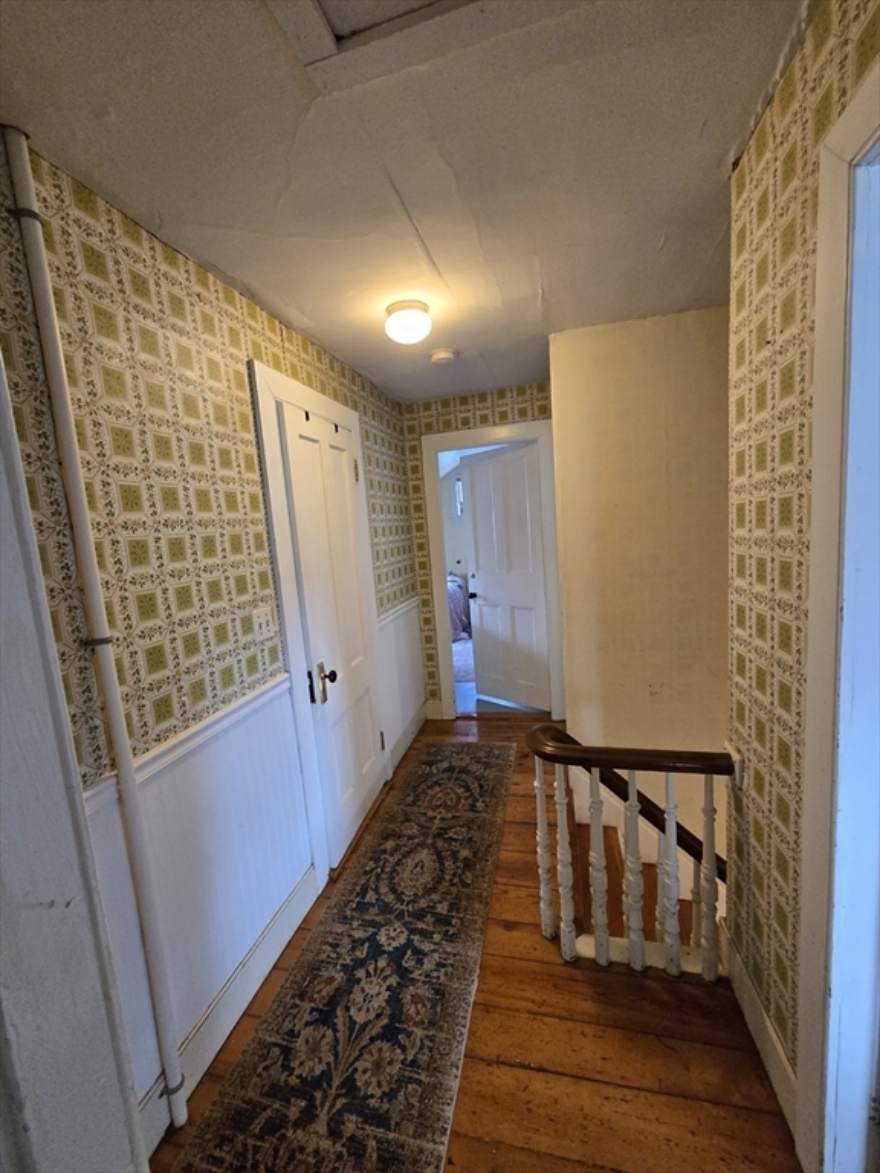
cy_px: 586
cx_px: 440
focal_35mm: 13
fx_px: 441
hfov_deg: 89.9
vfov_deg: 106.2
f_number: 2.2
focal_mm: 2.2
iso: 640
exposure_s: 1/60
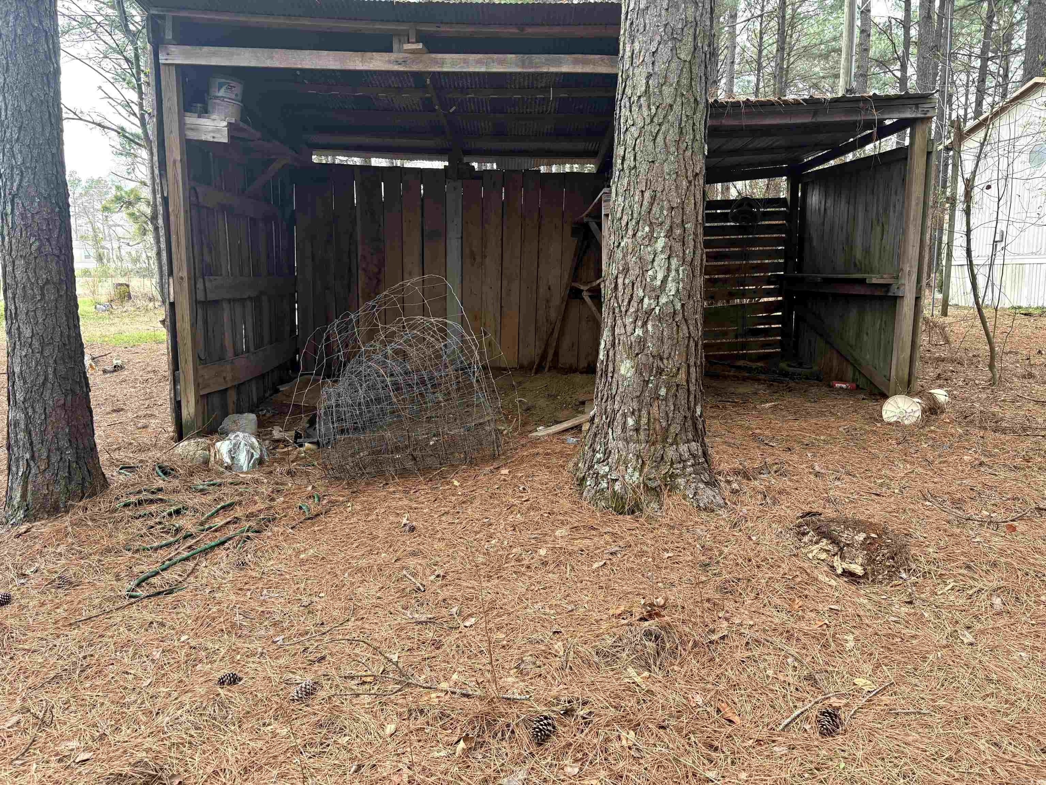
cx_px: 523
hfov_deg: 67.3
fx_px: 786
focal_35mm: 26
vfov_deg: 53.1
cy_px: 392
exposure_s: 1/81
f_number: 1.6
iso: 125
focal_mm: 5.96
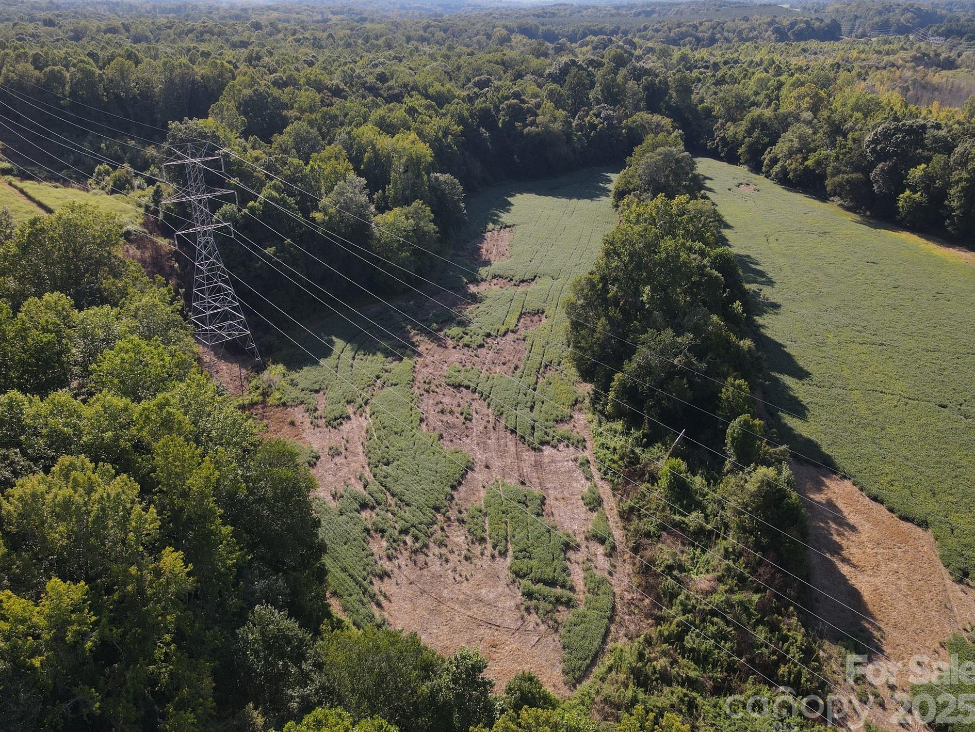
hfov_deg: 67.3
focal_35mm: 26
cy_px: 355
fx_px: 732
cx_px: 488
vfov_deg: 53.1
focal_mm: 4.5
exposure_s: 1/20
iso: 100
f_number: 2.8
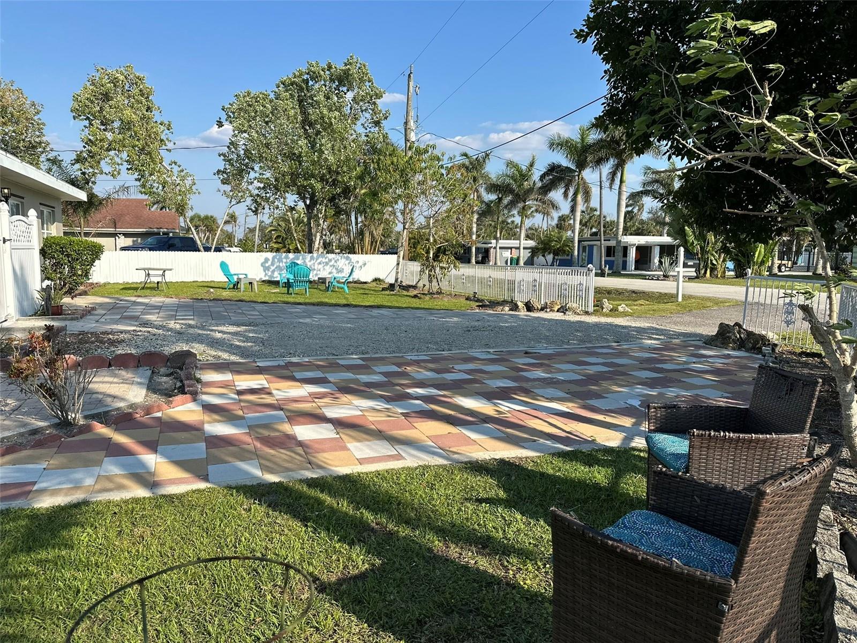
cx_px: 428
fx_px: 594
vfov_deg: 56.8
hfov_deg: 71.6
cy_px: 322
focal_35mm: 24
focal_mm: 6.86
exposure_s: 1/3472
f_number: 1.78
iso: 80
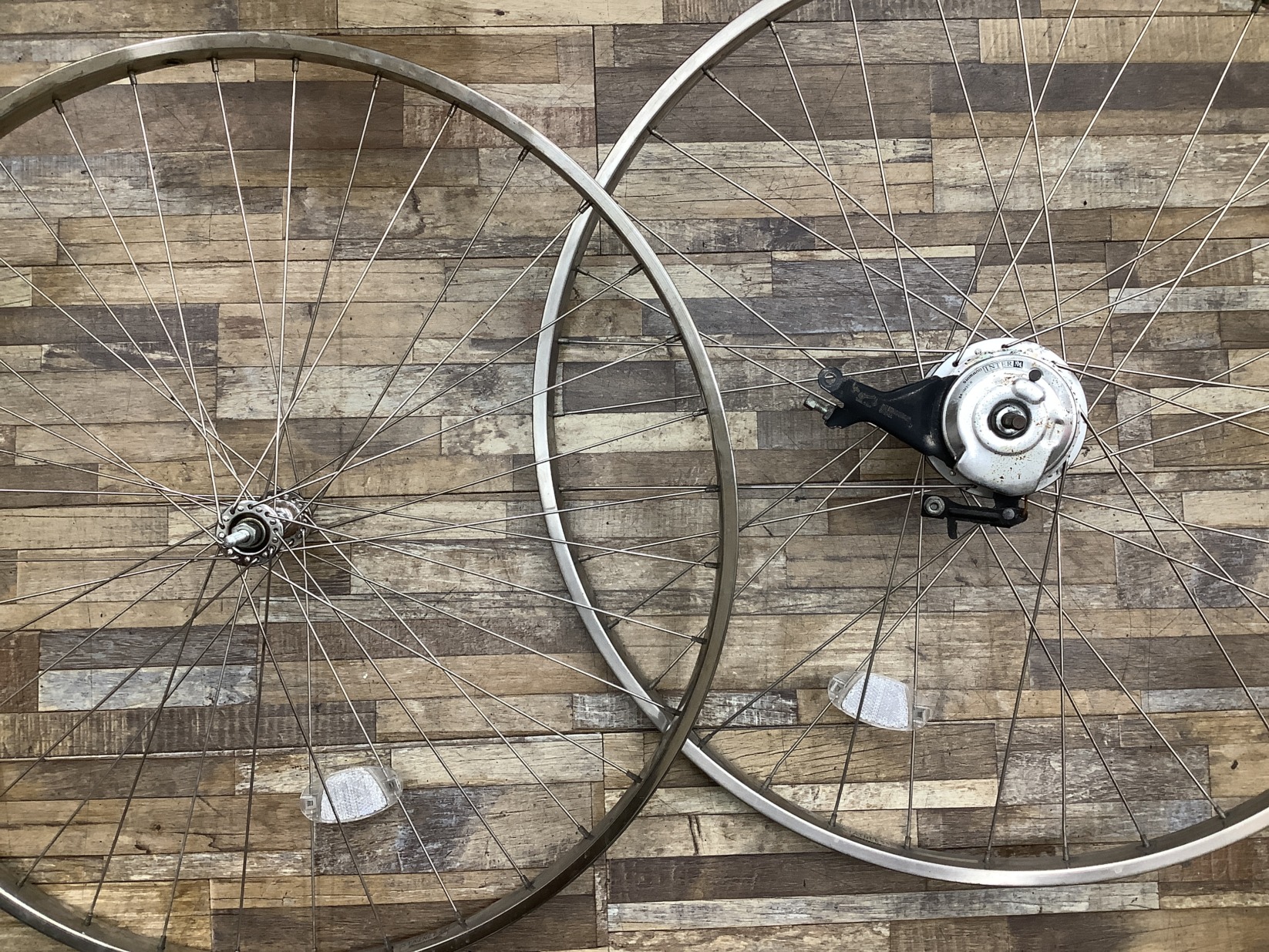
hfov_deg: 58.3
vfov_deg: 45.5
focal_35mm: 31
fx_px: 1137
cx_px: 634
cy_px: 476
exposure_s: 1/60
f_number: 2.4
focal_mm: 3.3
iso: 80
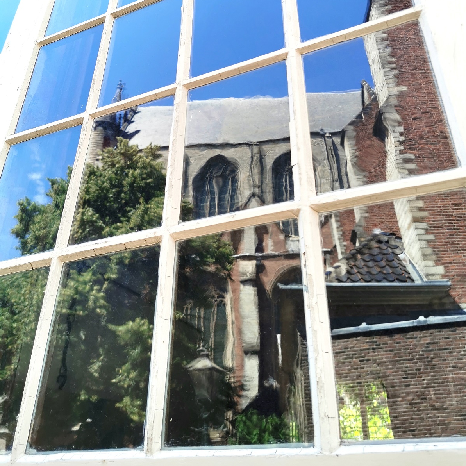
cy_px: 157
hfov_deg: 51.1
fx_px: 487
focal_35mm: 32
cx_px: 233
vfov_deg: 50.2
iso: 50
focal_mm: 5.56
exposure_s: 1/404
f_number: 1.6
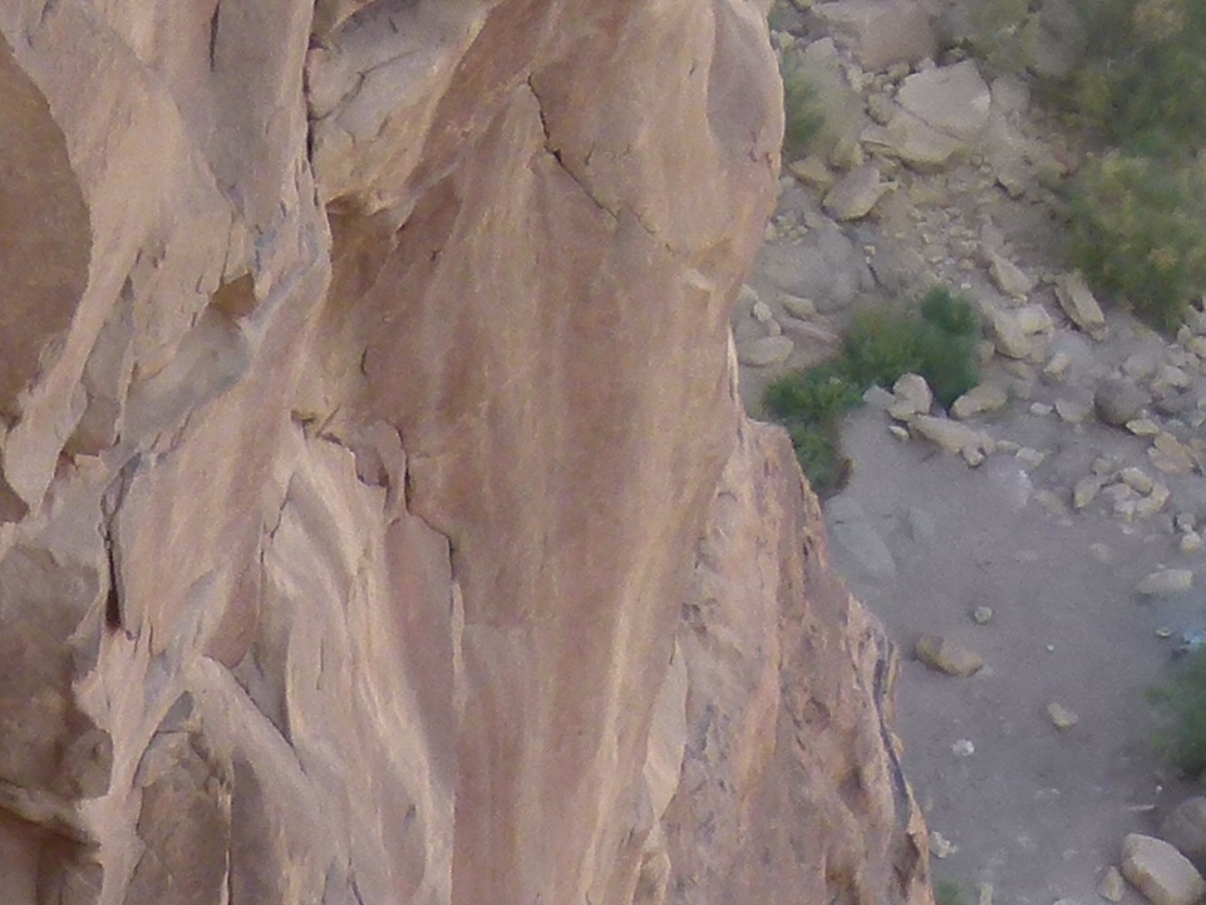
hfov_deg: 4.2
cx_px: -382
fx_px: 16446
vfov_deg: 3.1
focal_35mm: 472
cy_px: 1932
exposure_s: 1/200
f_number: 4
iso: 100
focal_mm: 18.9
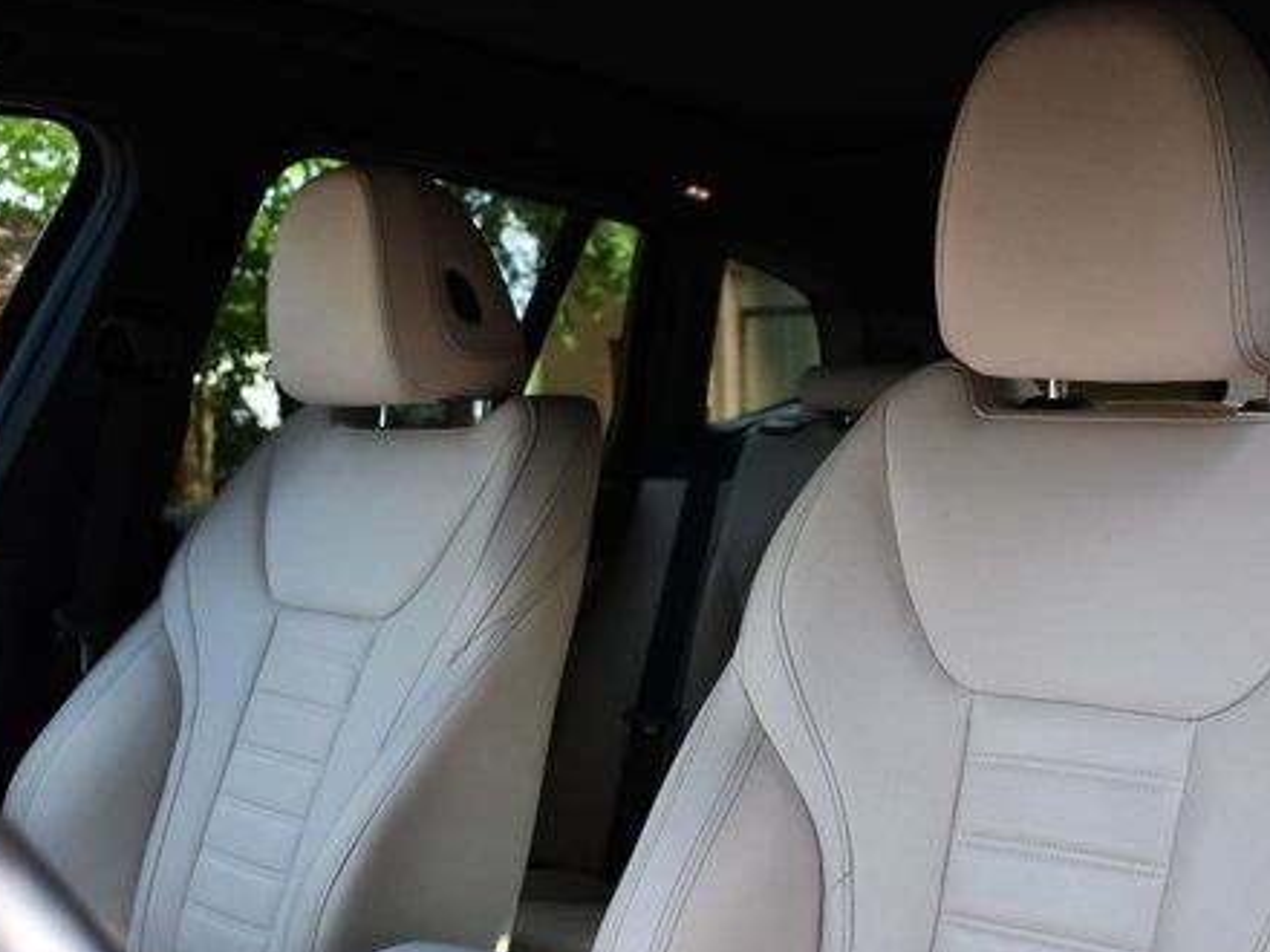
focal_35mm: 42
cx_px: 788
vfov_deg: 34.2
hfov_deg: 44.5
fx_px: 1541
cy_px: 578
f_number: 3.5
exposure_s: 1/250
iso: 400
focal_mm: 20
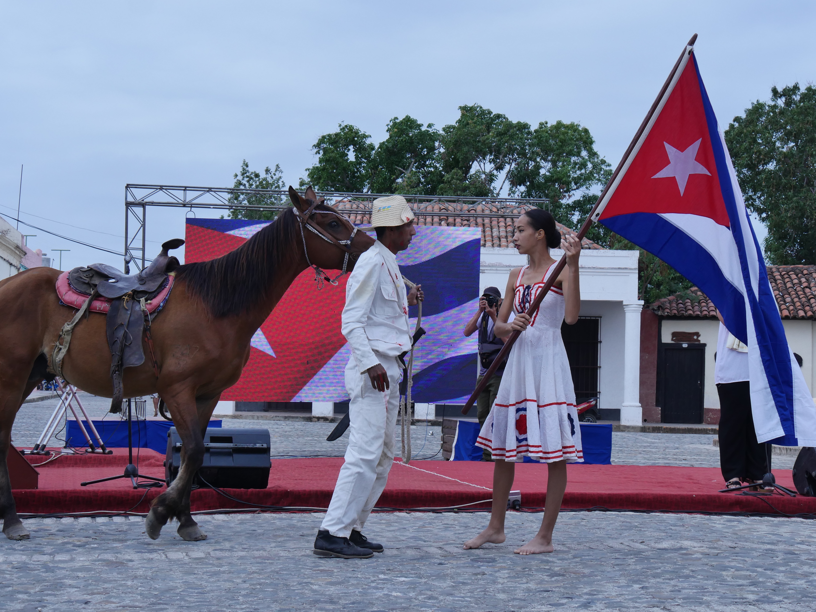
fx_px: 1603
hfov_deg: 28.6
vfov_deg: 21.6
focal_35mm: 68
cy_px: 306
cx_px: 408
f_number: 8
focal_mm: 34
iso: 400
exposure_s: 1/400
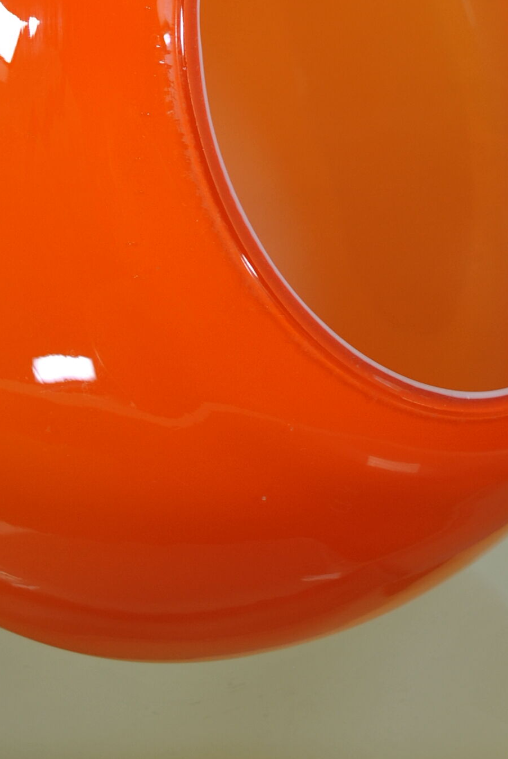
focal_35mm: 112
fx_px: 2363
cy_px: 12
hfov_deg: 12.3
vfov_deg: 17.8
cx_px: 208
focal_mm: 26
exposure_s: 1/80
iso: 100
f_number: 4.2
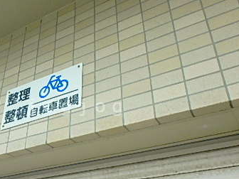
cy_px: 107
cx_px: 77
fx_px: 276
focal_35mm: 40
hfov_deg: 46.0
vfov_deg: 35.8
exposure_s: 1/80
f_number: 3.5
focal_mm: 3.7
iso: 125
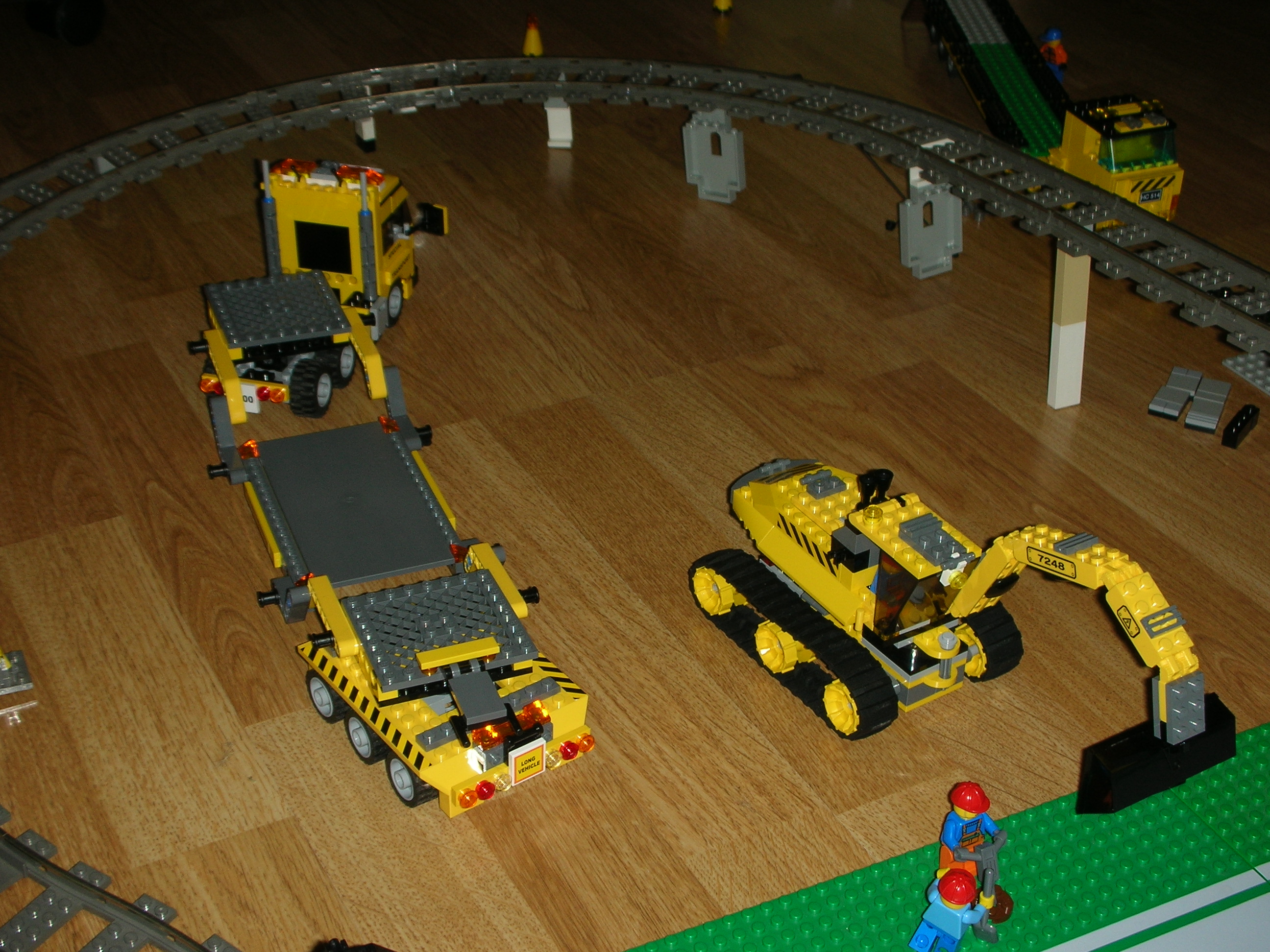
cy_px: 476
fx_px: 1944
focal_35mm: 53
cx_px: 635
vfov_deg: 27.5
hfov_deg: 36.2
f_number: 3.7
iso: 50
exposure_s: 1/60.1
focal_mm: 8.8
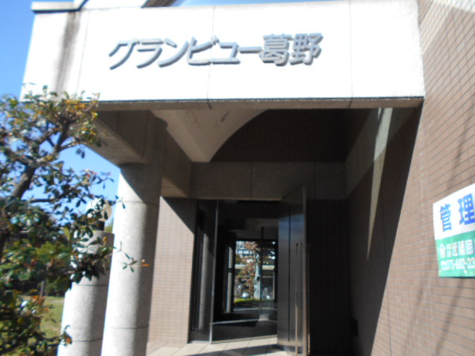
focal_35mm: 27
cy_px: 176
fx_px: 370
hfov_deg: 65.3
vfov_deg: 51.4
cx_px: 242
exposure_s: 1/500
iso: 80
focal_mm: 4.6
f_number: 3.2
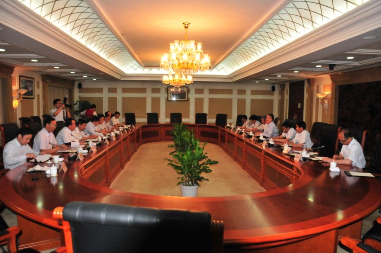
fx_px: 285
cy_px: 126
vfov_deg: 47.8
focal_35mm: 27
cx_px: 190
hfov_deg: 67.4
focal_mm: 18
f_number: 5
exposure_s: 1/125
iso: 1000
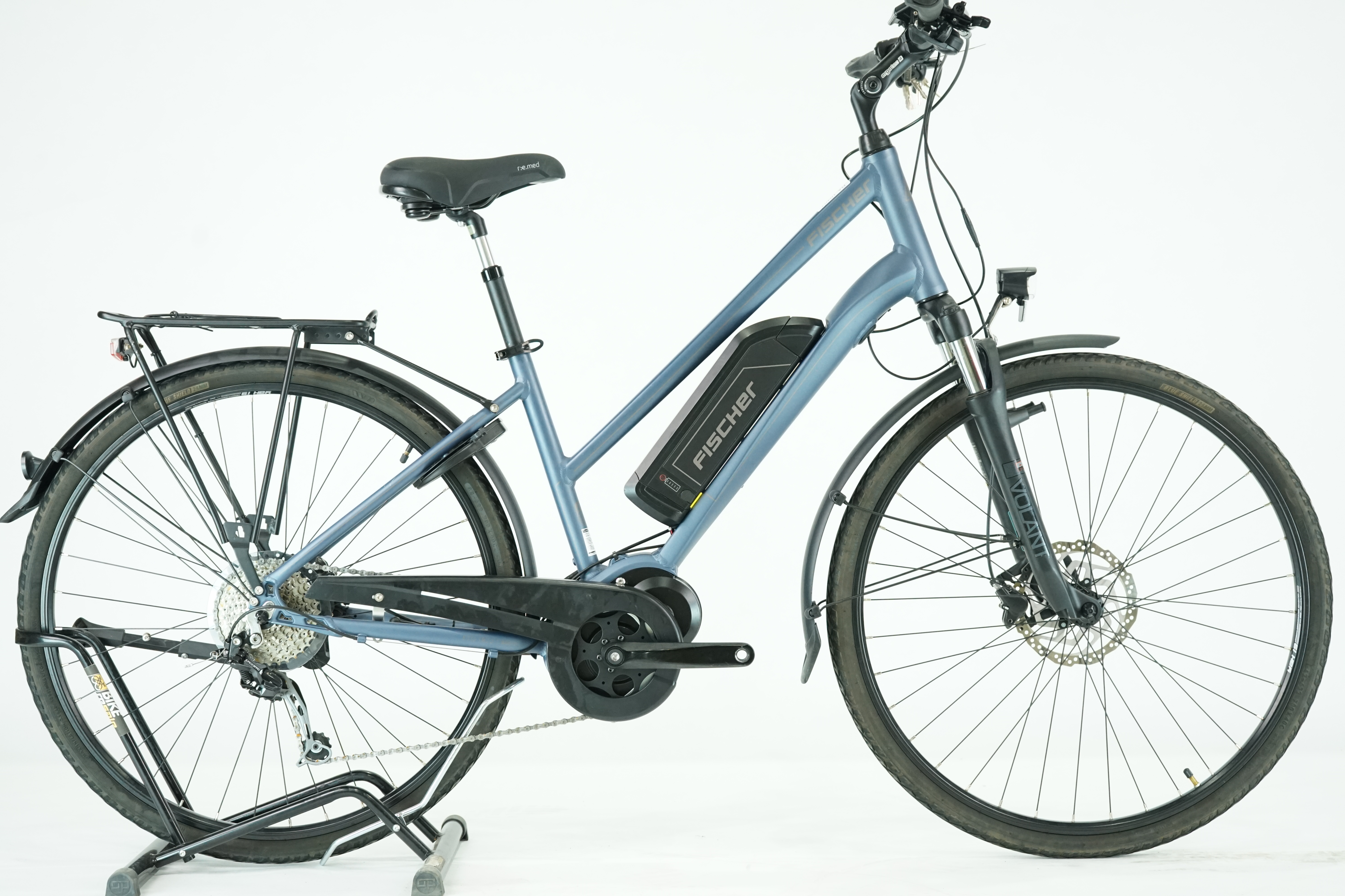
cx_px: 672
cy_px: 448
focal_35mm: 60
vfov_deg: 22.6
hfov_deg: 33.4
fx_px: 2241
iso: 2500
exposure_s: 1/200
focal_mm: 60
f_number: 5
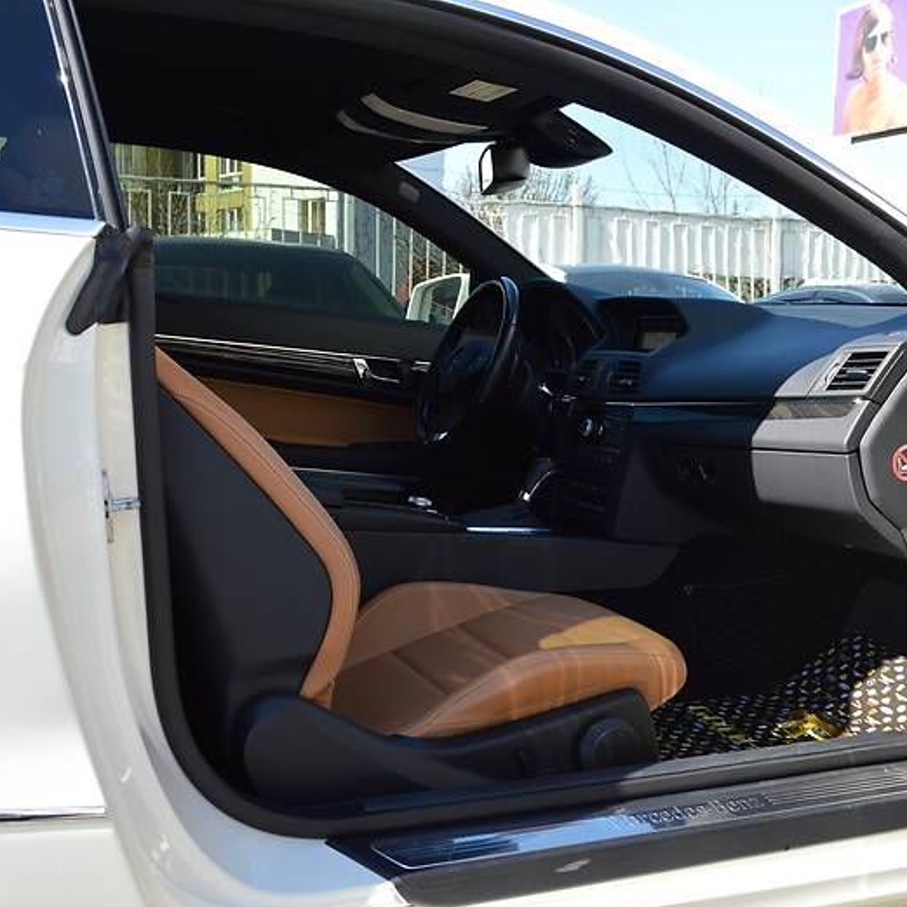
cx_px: 536
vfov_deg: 39.2
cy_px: 461
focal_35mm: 43
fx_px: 1275
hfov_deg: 39.0
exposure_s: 1/125
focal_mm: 22
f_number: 5.6
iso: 125
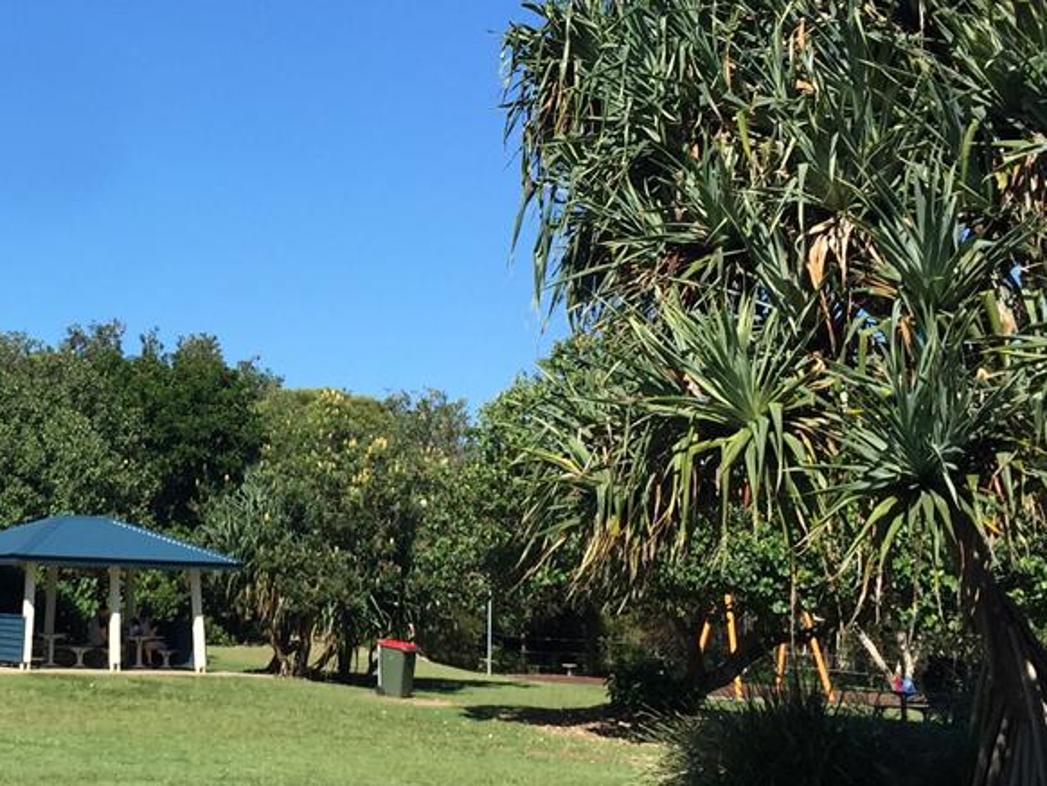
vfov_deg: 22.6
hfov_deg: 28.7
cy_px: 319
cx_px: 121
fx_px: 1967
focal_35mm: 65
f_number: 2.2
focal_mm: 4.15
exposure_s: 1/1582
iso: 32
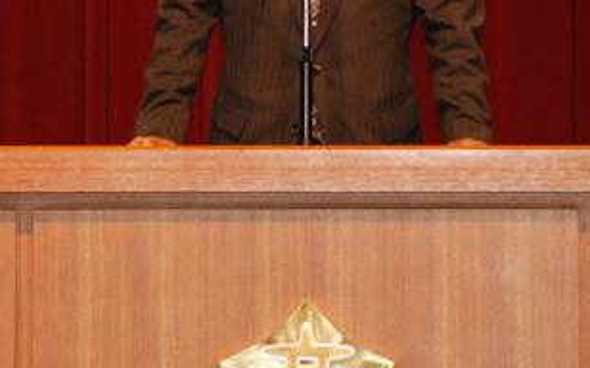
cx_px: 326
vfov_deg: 3.3
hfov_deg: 5.2
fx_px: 6475
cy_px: 17
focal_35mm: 403
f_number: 6
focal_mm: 135
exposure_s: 1/60
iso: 1600
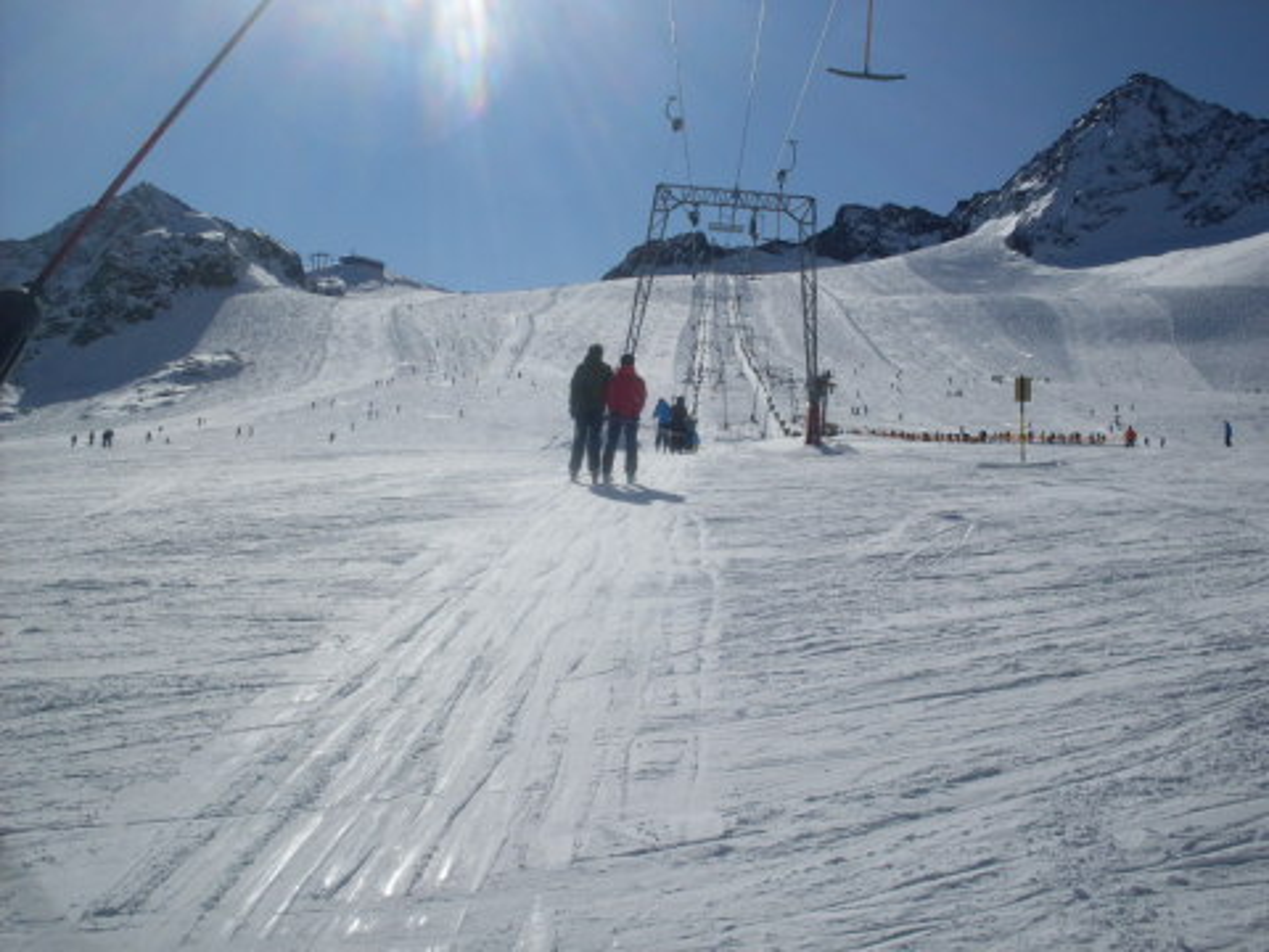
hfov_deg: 49.0
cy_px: 476
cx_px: 634
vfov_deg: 37.7
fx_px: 1393
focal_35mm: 38
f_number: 8.4
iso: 80
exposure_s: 1/1000
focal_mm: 6.3
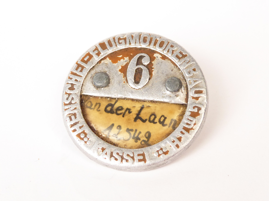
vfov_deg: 17.6
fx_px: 653
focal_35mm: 84
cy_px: 100
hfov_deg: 23.3
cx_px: 134
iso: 800
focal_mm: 15
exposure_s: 1/125
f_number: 4.8
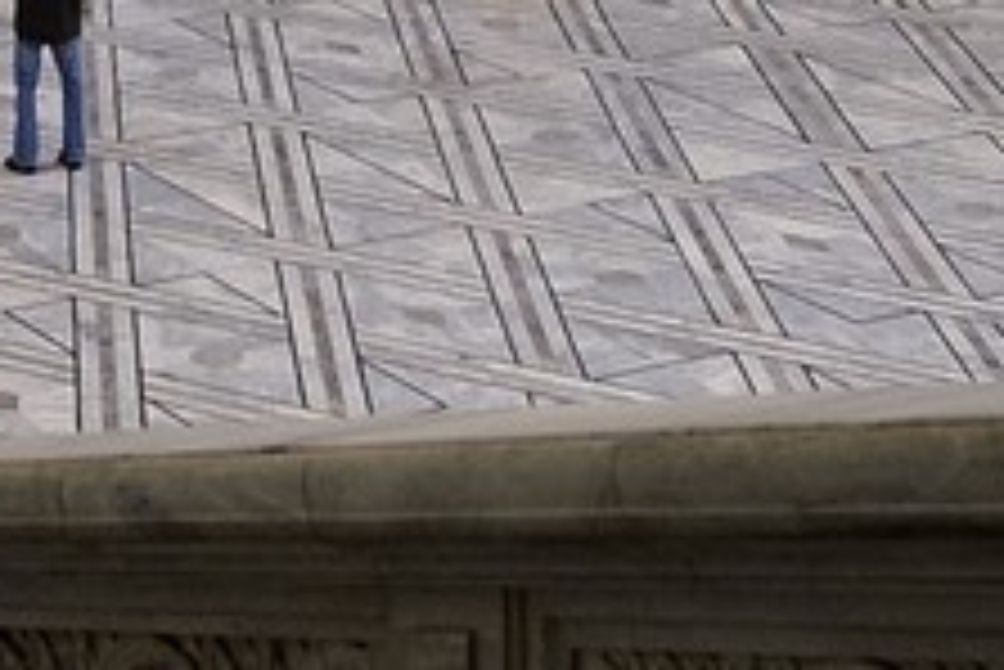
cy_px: -773
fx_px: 3600
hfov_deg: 15.8
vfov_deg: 9.7
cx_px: 225
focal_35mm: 129
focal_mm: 18
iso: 800
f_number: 4.5
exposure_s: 1/30
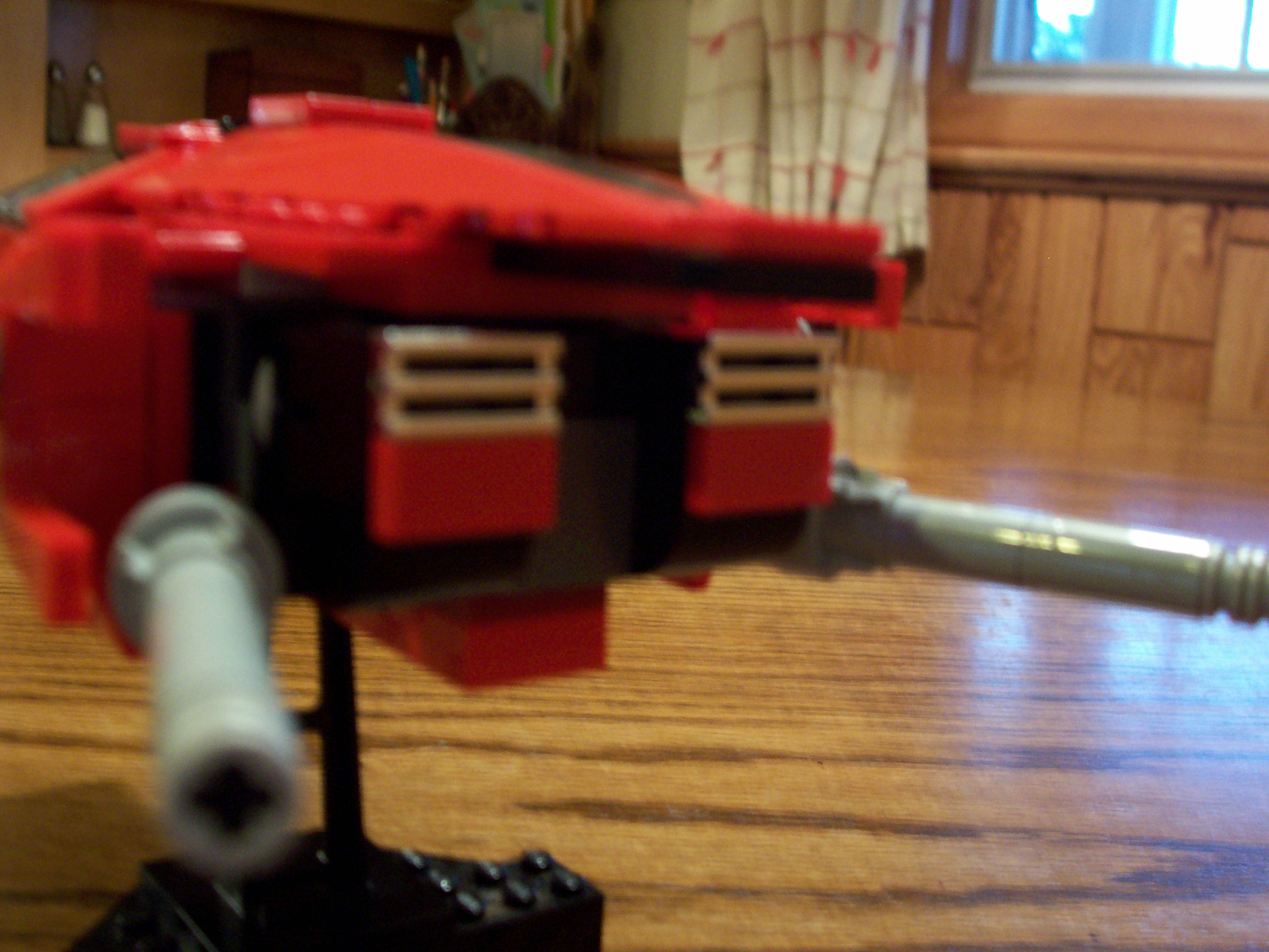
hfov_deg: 44.8
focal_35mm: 42
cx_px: 634
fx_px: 1540
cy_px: 476
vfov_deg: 34.3
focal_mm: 7
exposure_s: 1/8
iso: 160
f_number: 2.9
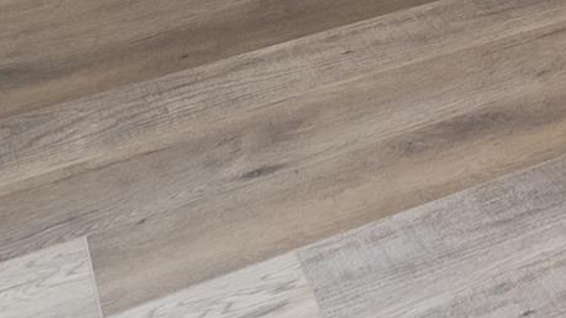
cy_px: -671
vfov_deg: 9.7
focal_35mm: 92
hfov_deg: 20.4
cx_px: 804
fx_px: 1380
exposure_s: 1
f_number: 9
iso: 640
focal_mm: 16
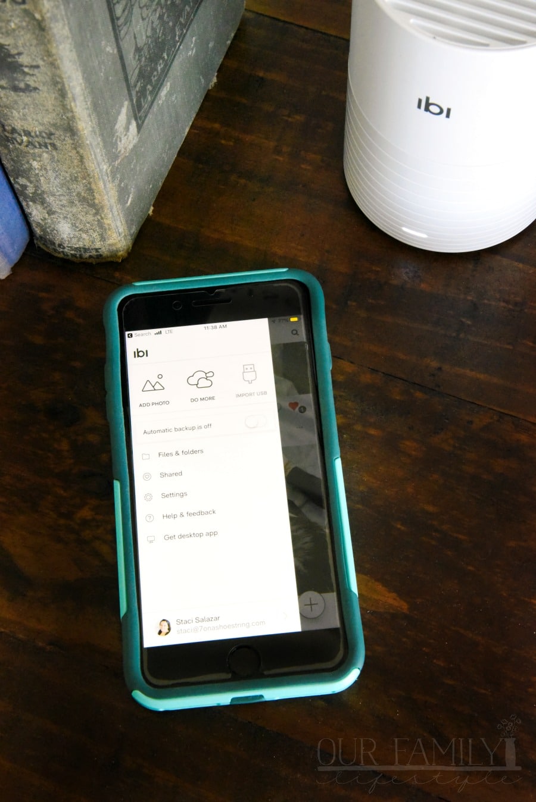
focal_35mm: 65
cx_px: 268
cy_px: 401
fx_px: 1450
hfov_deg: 20.9
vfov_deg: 30.9
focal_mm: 65
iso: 11400
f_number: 18
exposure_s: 1/60
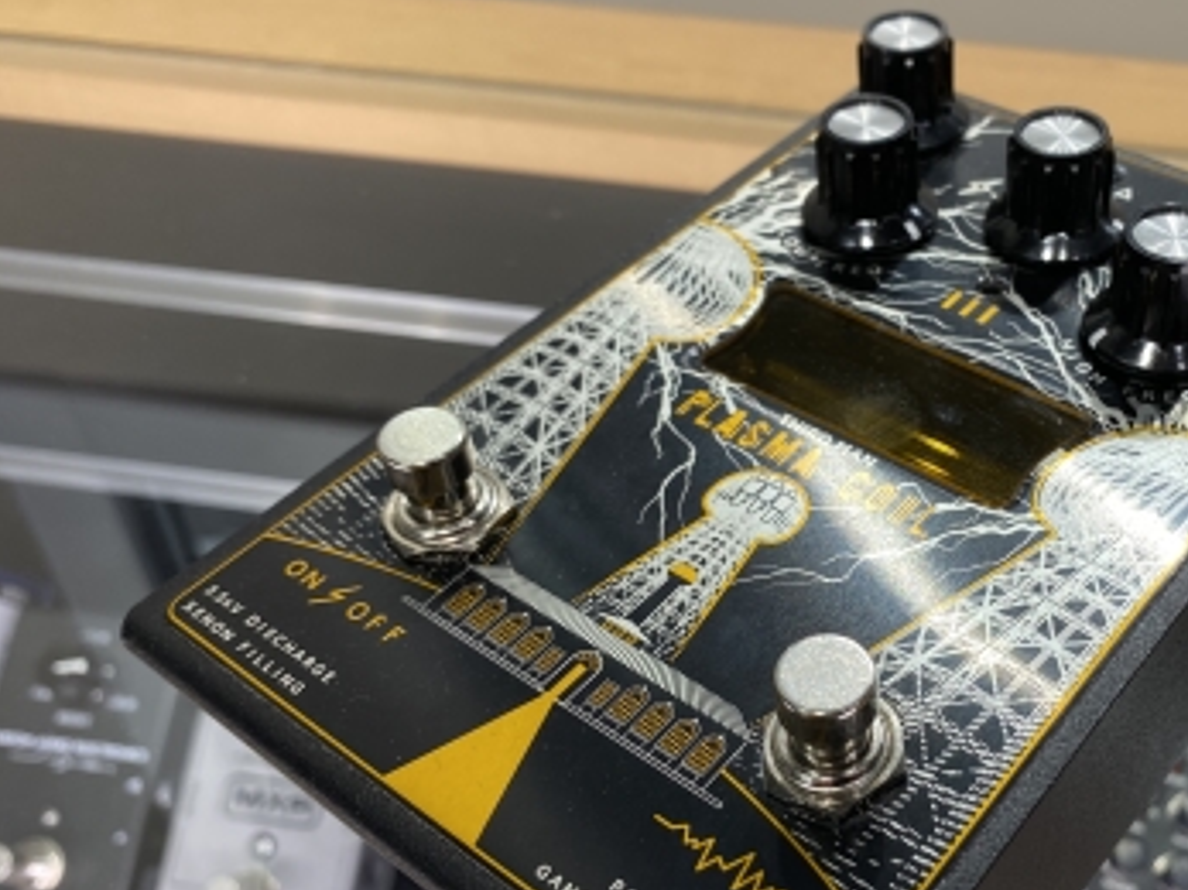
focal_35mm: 39
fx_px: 1338
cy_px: 551
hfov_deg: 46.2
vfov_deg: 36.6
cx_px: 887
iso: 80
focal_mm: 4.25
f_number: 1.8
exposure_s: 1/120
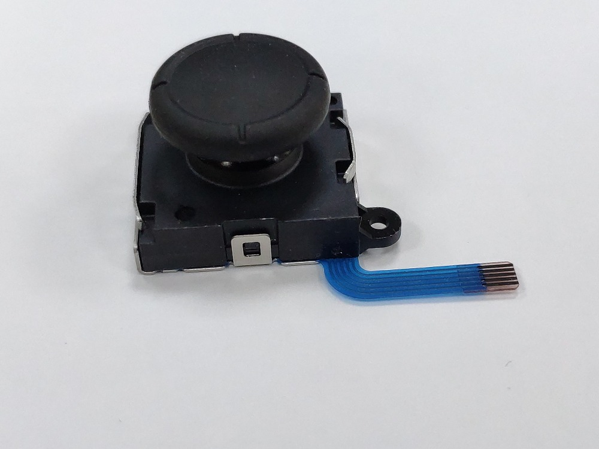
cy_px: 224
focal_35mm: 21
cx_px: 300
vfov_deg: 63.4
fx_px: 363
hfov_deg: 79.0
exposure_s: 1/100
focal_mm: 4.22
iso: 595
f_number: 1.8
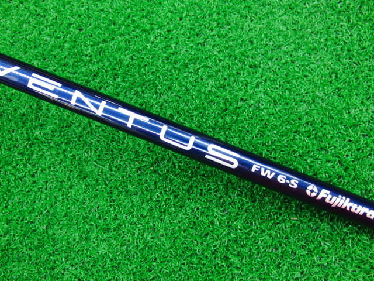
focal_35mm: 37
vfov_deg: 38.7
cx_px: 187
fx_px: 400
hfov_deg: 50.1
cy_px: 140
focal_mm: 6.42
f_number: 3.6
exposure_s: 1/25
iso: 400
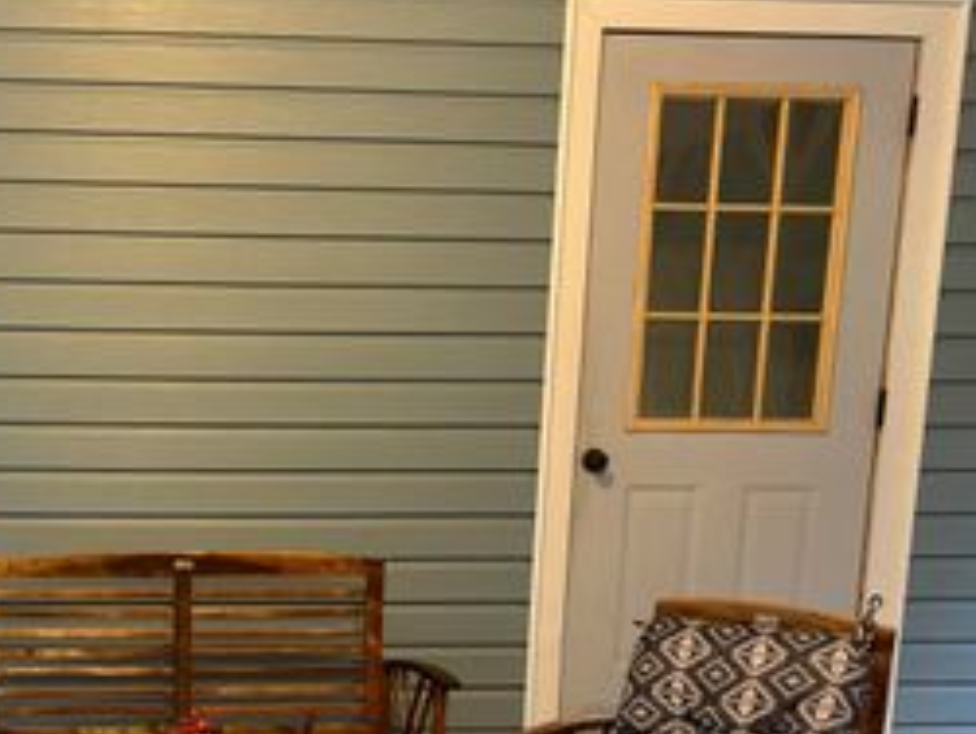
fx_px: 1468
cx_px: 172
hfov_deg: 35.4
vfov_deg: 27.3
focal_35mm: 52
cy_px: 627
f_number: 1.6
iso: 500
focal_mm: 5.96
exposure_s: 1/30
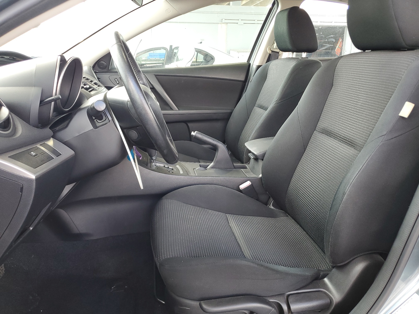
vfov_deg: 53.1
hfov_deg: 67.3
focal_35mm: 26
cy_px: 157
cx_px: 210
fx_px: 315
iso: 79
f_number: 1.5
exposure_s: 1/120
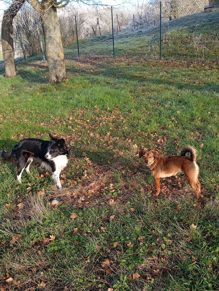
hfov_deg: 44.3
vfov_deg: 56.7
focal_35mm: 32
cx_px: 106
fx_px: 269
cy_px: 152
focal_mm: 4.27
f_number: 1.8
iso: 100
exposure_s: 1/152
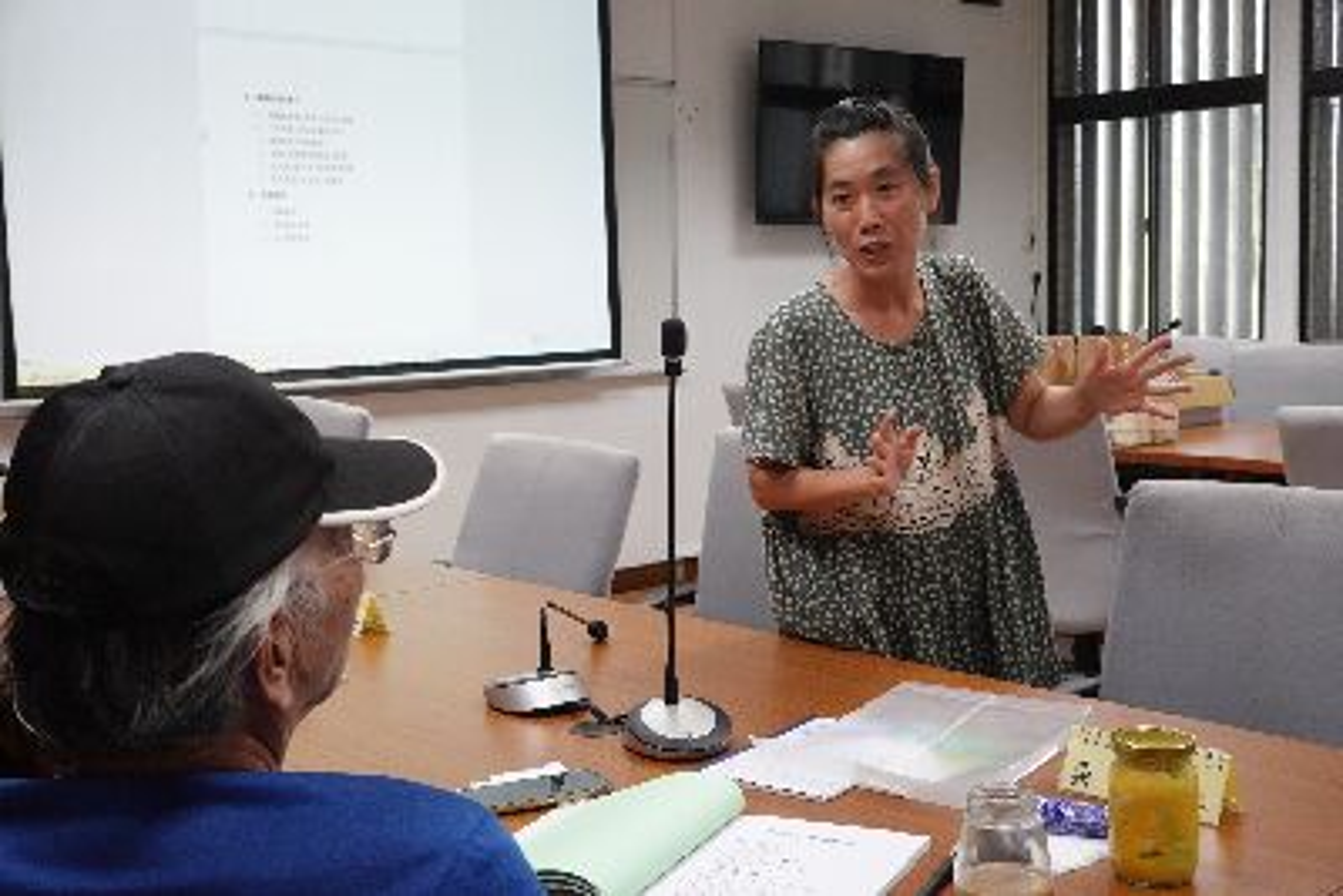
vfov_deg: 30.5
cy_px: 448
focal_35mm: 44
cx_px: 672
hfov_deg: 44.5
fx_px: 1642
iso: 2000
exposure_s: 1/200
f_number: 4
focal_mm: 16.06
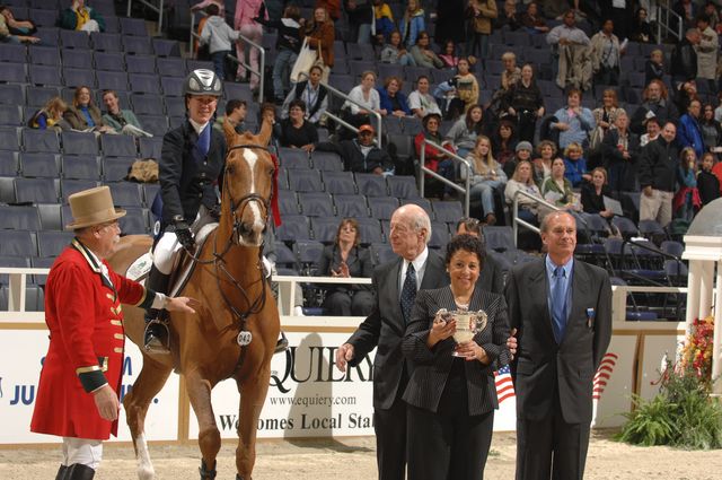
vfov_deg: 13.0
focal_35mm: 105
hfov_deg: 19.5
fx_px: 2103
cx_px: 361
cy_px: 240
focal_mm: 70
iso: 320
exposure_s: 1/250
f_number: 5
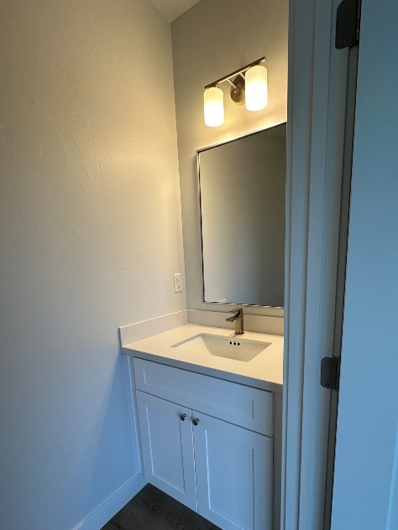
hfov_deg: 74.7
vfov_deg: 90.2
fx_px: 261
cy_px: 309
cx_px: 210
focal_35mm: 17
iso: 80
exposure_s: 1/120
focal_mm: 2.22
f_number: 2.2
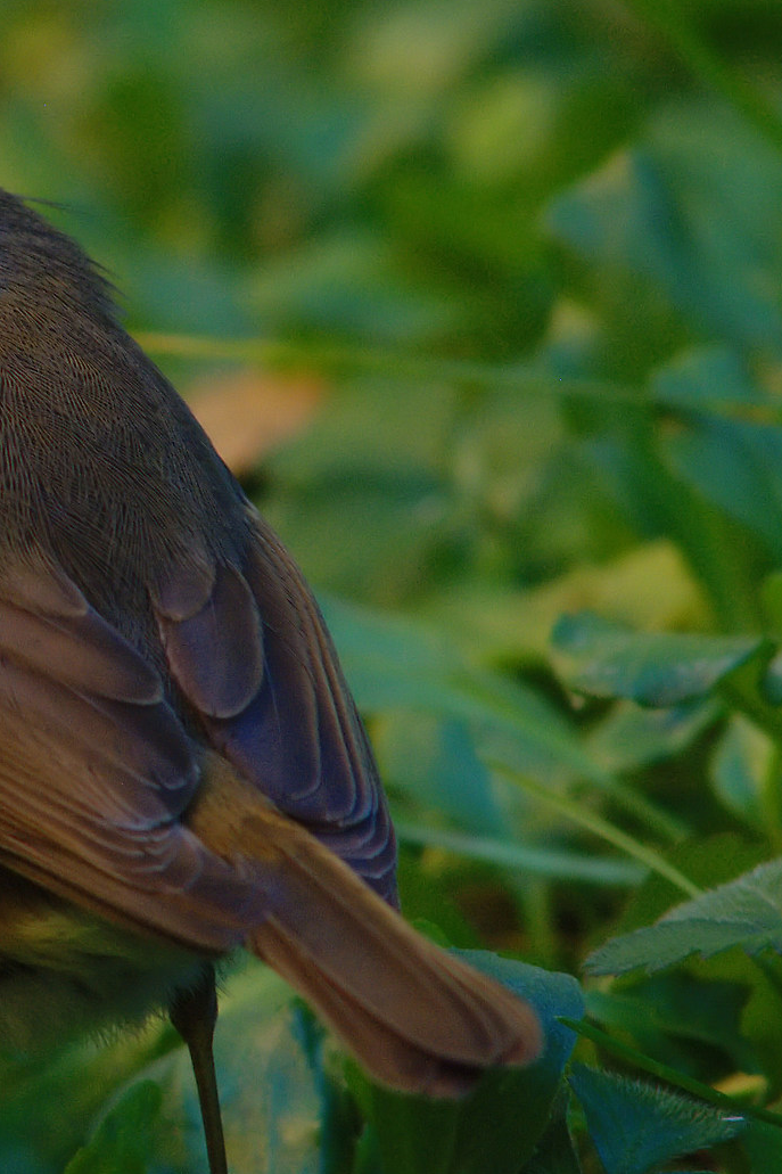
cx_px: -230
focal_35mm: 1049
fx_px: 34189
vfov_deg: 2.0
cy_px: 488
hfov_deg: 1.3
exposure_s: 1/90
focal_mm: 300
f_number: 8
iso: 800
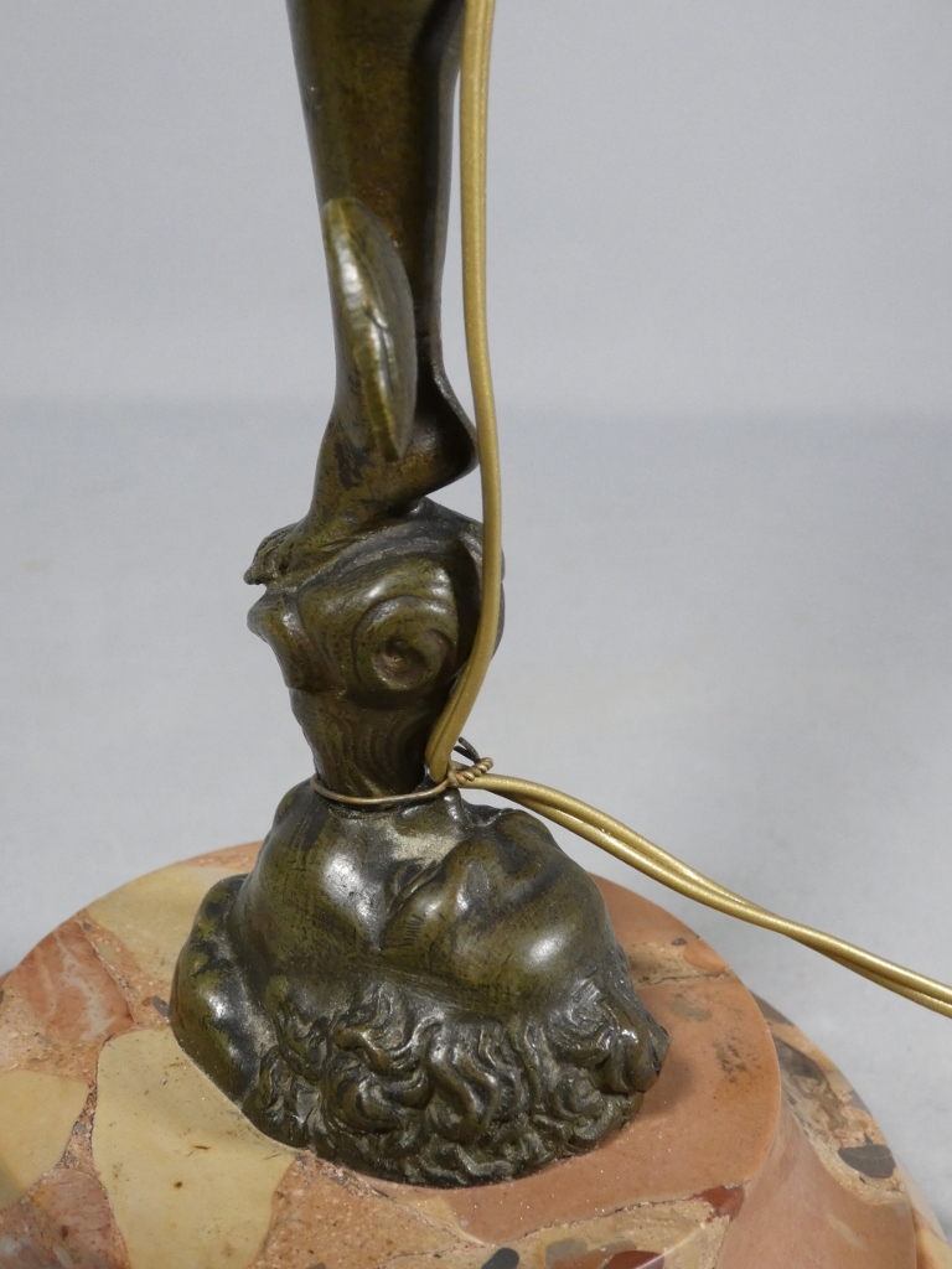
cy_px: 634
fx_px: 1687
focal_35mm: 46
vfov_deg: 41.2
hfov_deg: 31.5
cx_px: 476
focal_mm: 8.2
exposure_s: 1/125
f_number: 3.8
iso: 320
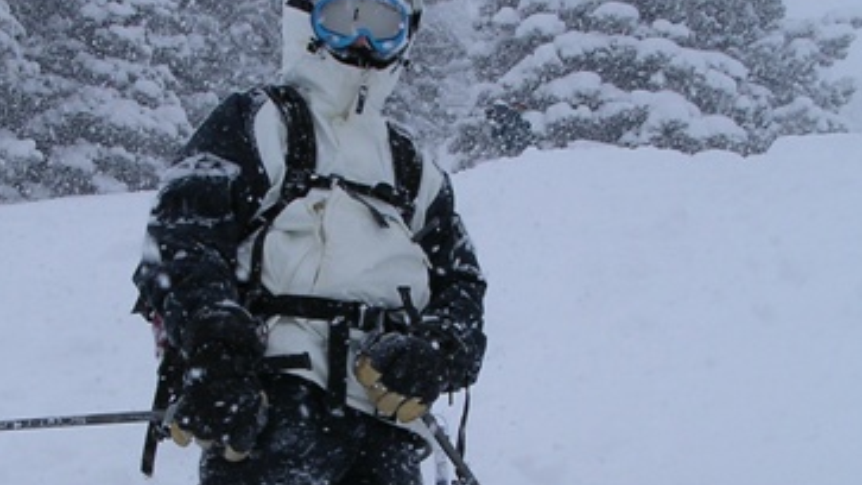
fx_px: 1668
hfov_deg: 28.8
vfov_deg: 16.3
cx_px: 297
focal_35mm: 73
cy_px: 454
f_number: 5.6
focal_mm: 5.8
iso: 100
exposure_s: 1/169
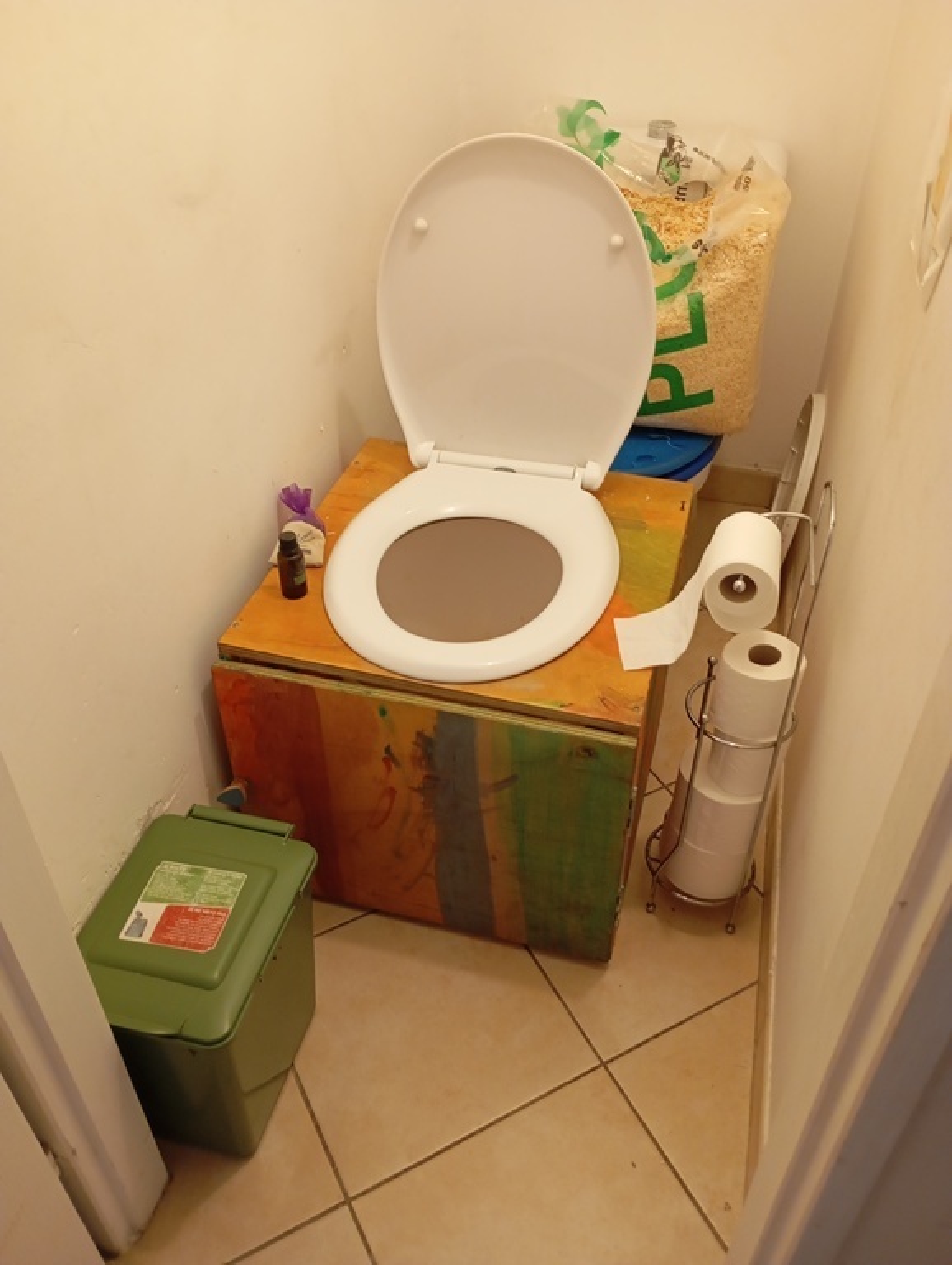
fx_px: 1024
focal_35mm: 28
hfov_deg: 49.8
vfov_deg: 63.4
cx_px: 476
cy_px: 632
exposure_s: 1/33.3
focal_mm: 4.27
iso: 921
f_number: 1.8
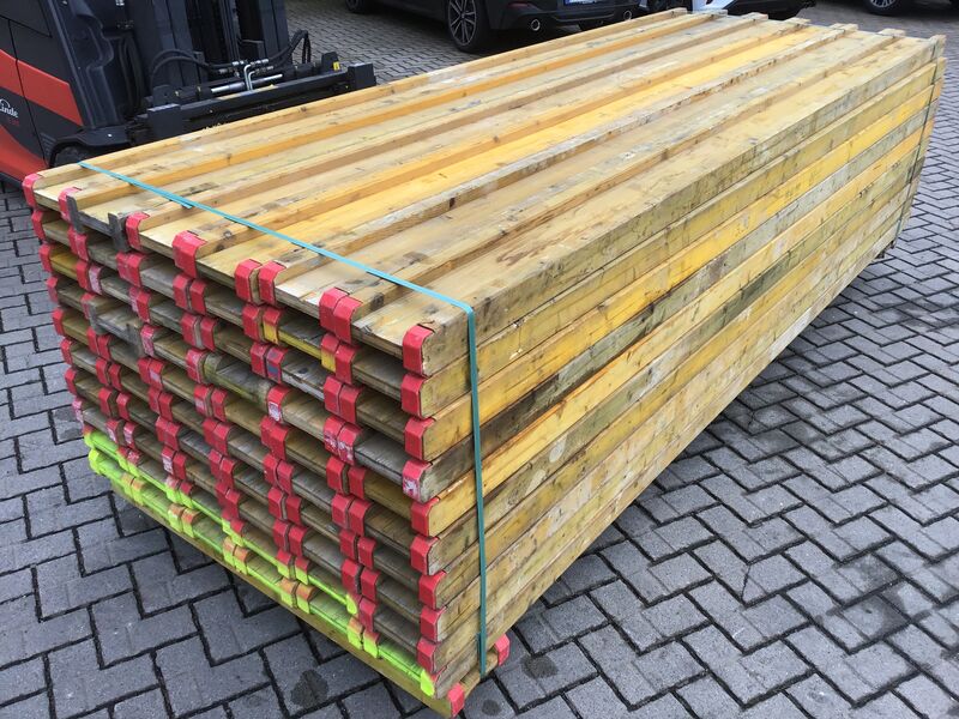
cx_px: 480
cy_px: 360
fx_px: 859
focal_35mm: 31
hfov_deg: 58.4
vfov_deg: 45.4
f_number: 2.4
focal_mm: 3.3
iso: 32
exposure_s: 1/100
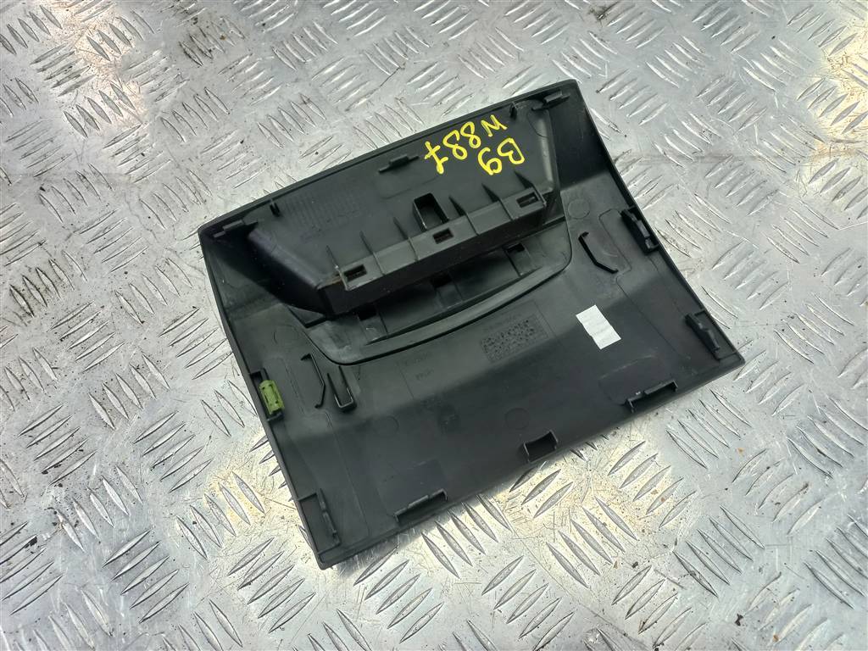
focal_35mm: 25
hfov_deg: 69.4
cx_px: 434
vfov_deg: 54.9
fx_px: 627
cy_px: 326
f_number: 1.8
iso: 80
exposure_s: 1/50
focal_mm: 4.6
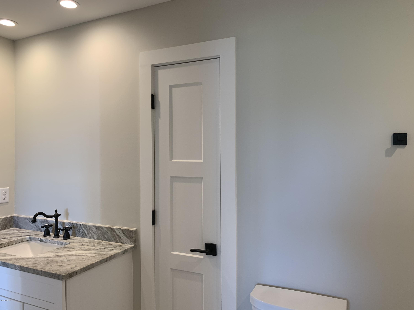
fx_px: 311
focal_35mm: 26
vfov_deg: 53.1
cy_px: 155
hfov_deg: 67.3
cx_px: 207
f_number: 1.8
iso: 50
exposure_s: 1/60
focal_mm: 4.25
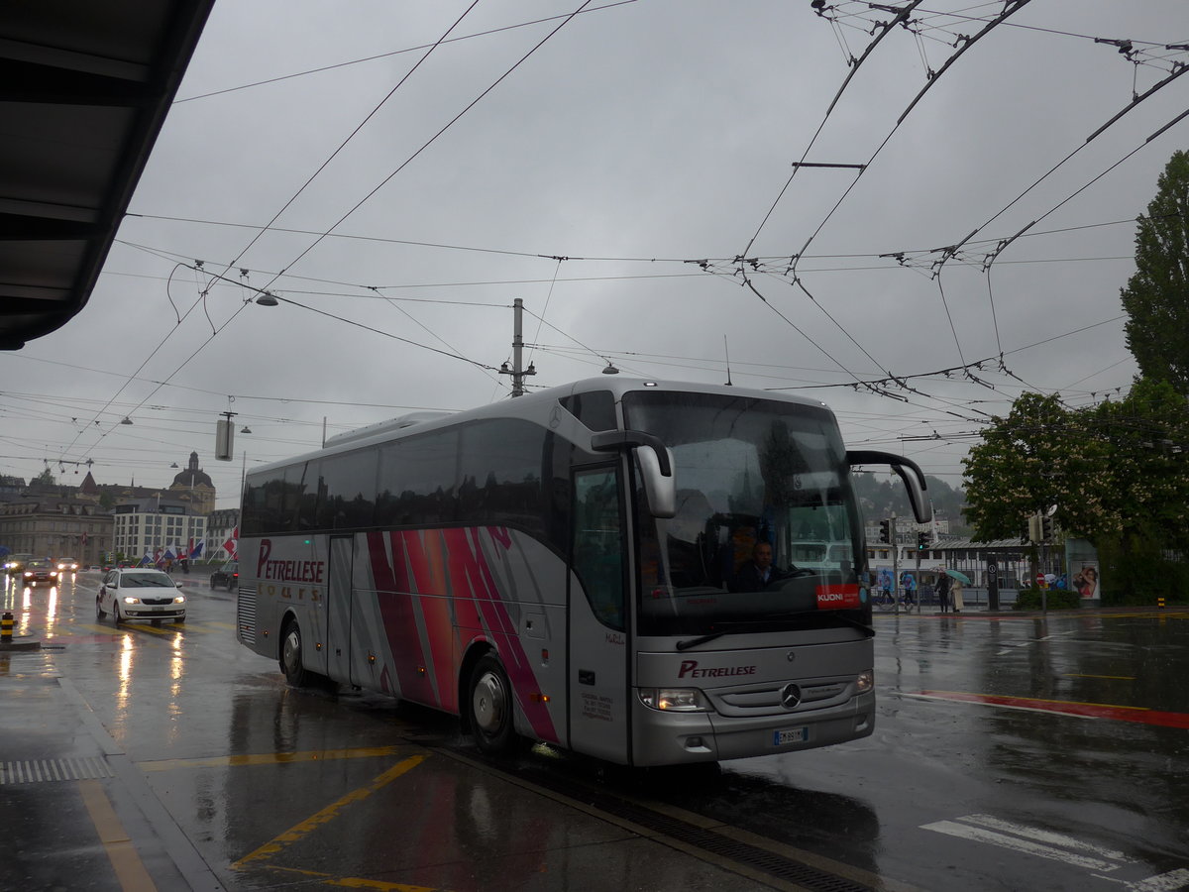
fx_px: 996
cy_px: 446
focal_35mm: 29
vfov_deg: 48.2
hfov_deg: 61.7
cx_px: 594
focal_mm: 6
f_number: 2.8
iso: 80
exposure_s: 1/250
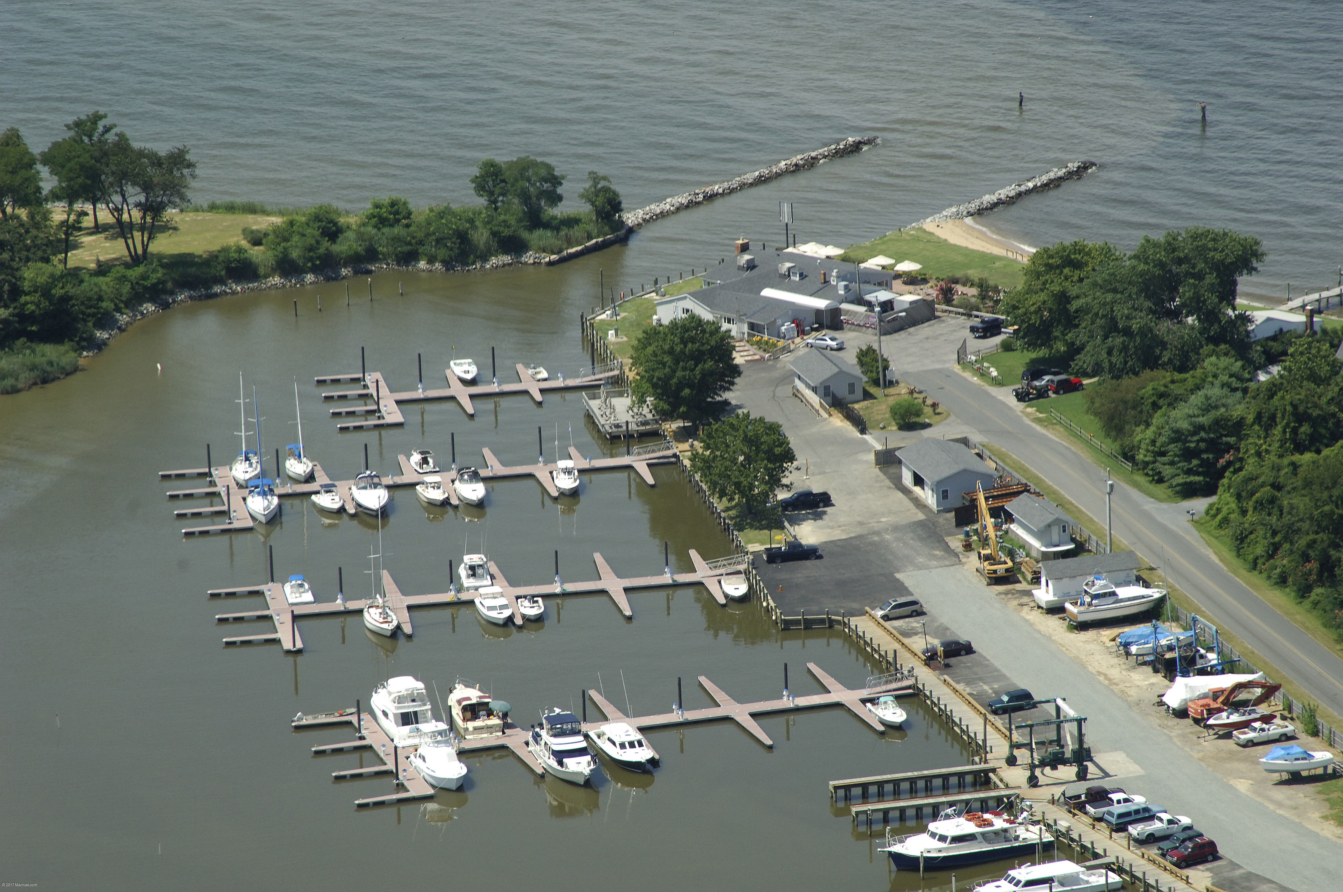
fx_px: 6707
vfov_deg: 7.6
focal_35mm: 180
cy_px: 446
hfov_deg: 11.4
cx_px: 672
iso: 400
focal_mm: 120
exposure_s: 1/500
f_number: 9.5
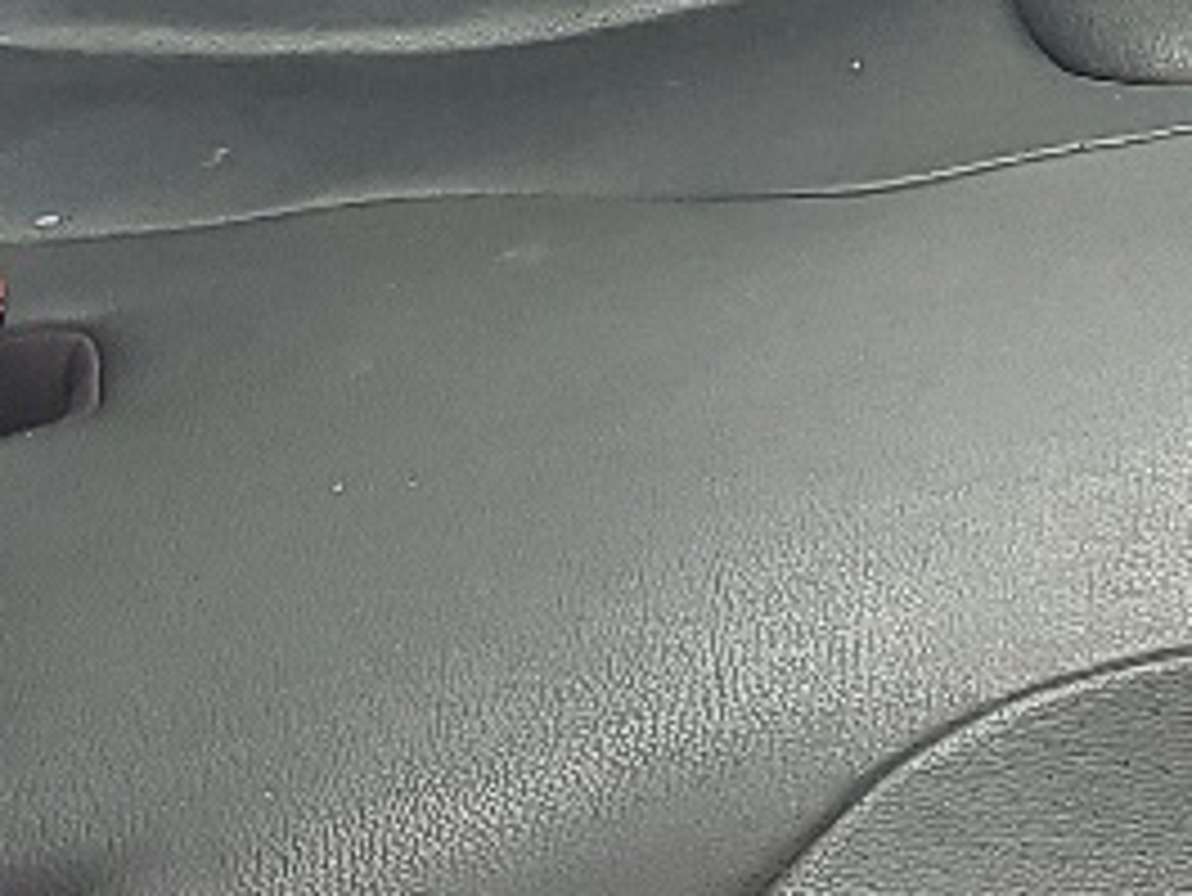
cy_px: -261
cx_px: 1205
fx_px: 5409
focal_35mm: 157
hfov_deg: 12.4
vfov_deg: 9.3
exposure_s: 1/120
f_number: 1.5
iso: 58
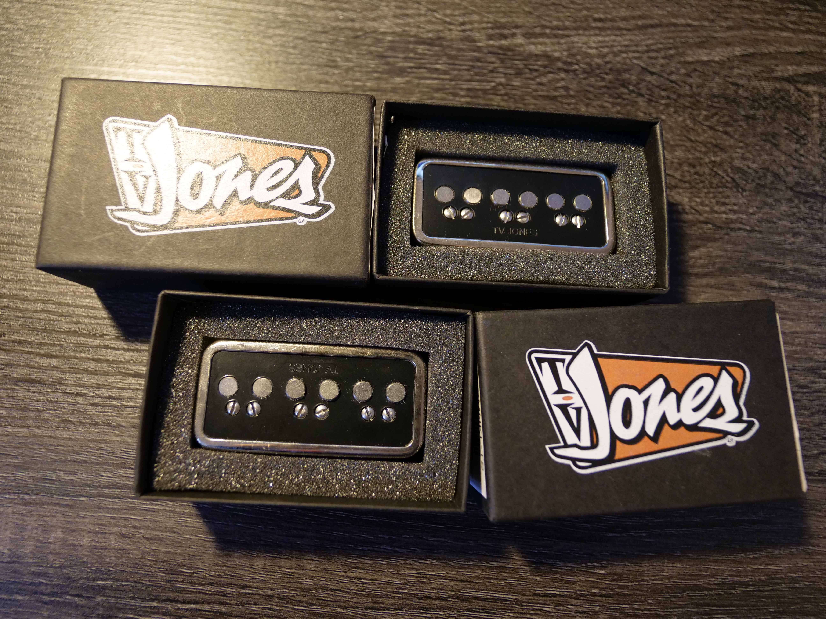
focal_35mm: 22
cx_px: 413
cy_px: 310
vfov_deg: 61.1
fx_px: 525
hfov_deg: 76.4
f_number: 1.7
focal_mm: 11
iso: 1000
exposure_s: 1/60
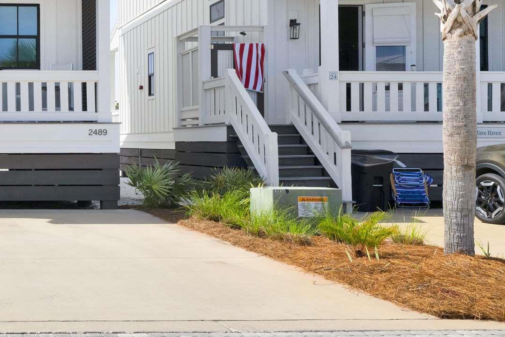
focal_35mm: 52
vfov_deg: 25.7
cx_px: -51
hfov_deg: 33.1
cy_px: 132
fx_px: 735
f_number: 13
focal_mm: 18.5
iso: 400
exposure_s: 1/500
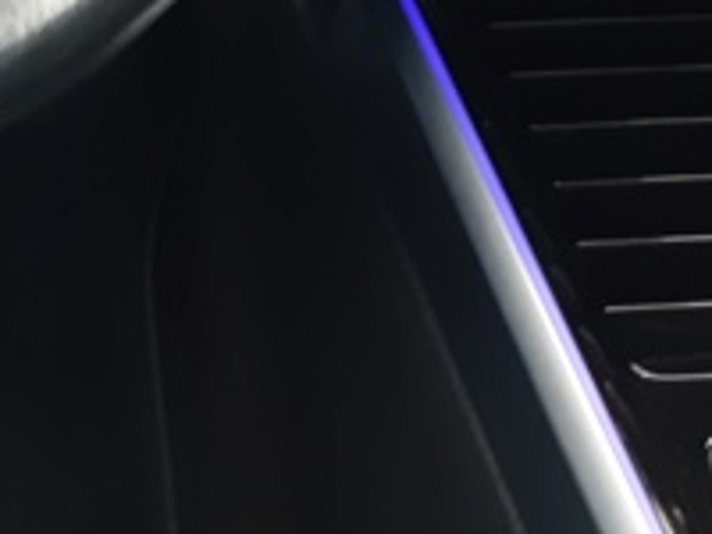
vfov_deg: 12.8
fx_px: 2139
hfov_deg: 18.3
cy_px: -466
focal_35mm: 104
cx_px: -46
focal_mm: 3.92
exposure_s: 1/50
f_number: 1.7
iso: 100
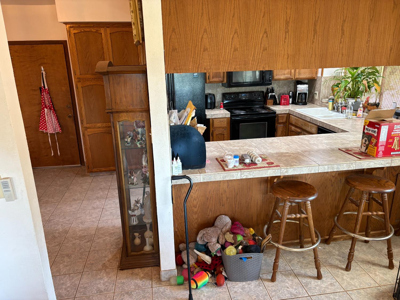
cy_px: 150
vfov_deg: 53.1
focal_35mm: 26
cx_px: 200
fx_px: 300
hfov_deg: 67.3
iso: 200
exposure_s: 1/60
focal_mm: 5.96
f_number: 1.6
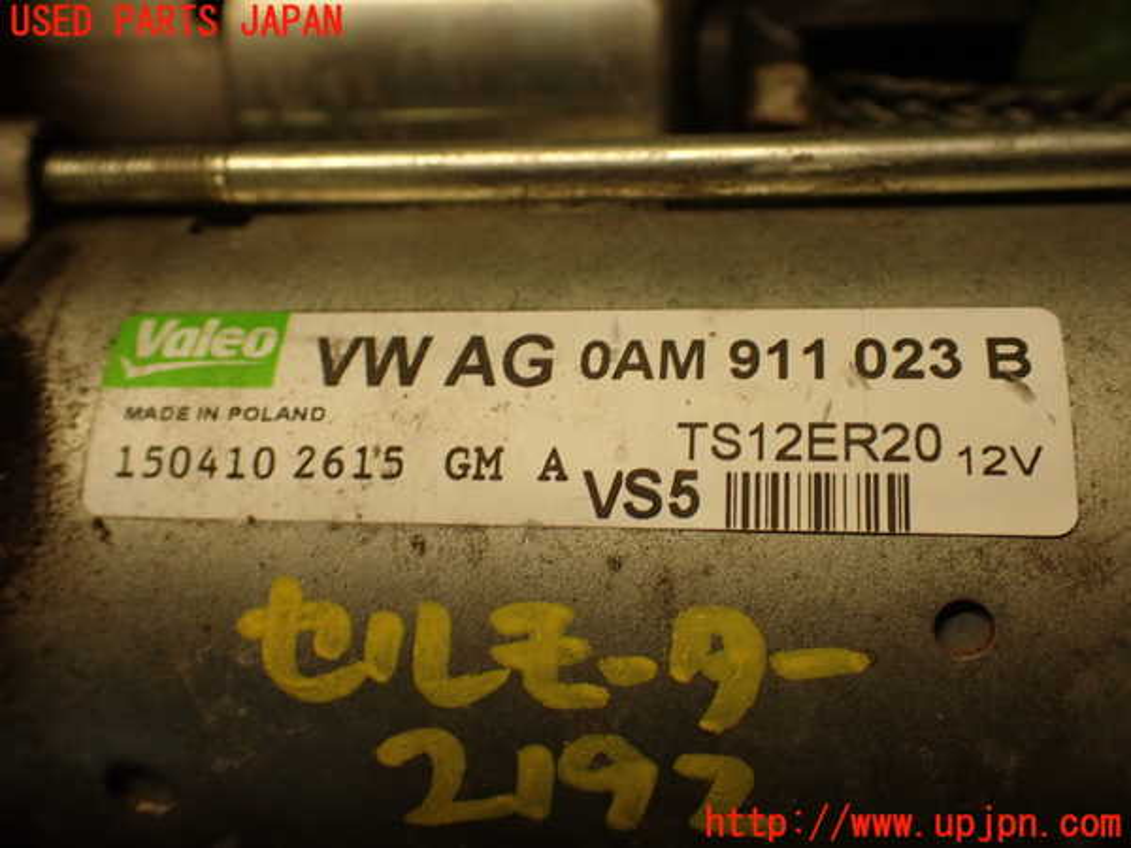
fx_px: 1176
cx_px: 566
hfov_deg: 51.4
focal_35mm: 36
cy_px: 424
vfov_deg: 39.7
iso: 200
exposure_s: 1/50
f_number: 2.5
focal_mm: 6.37
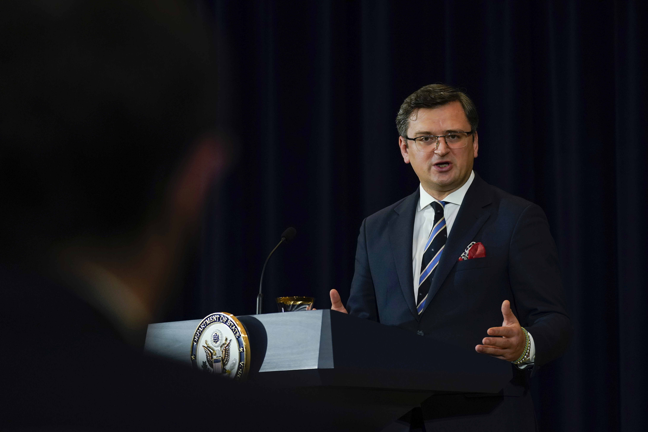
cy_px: 216
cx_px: 324
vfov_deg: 7.8
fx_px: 3150
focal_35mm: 175
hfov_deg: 11.7
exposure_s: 1/200
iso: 2500
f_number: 5.6
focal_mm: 175
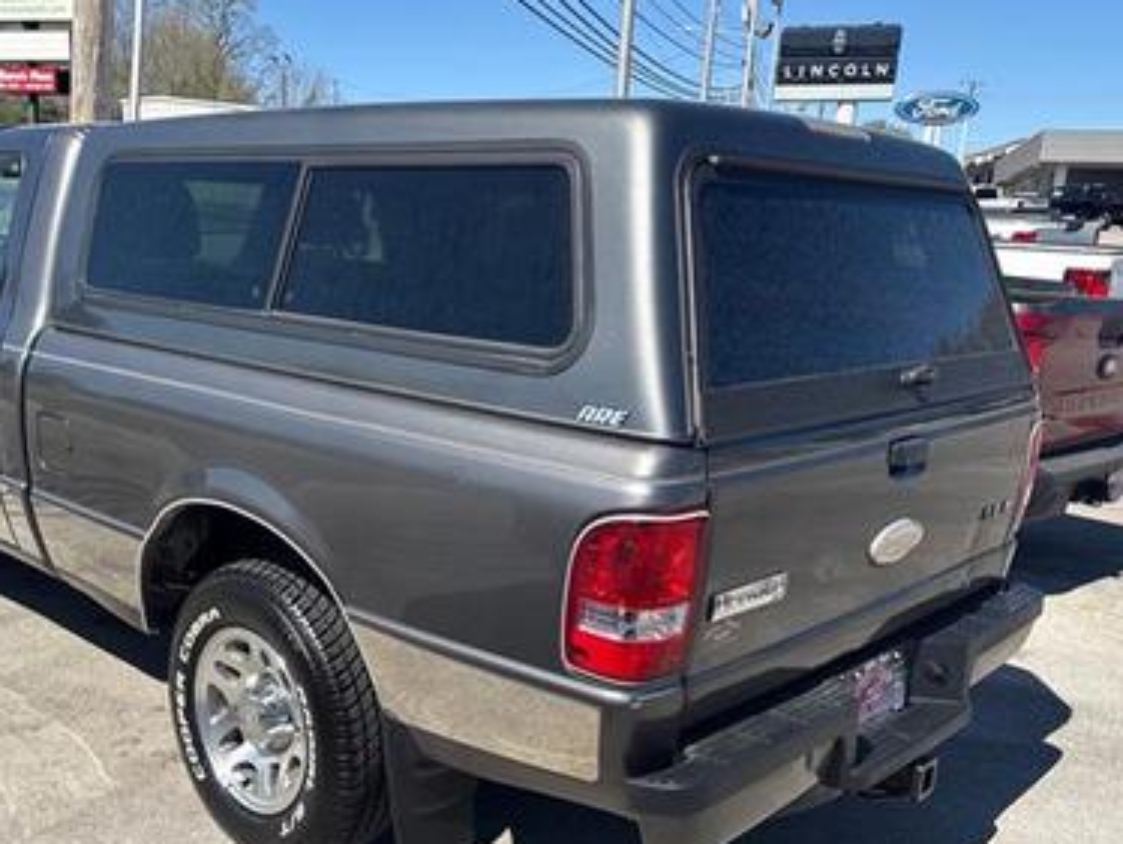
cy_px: 511
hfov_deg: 51.8
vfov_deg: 40.5
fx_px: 1136
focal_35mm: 35
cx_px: 393
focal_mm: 5.96
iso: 50
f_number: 1.6
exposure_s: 1/2451
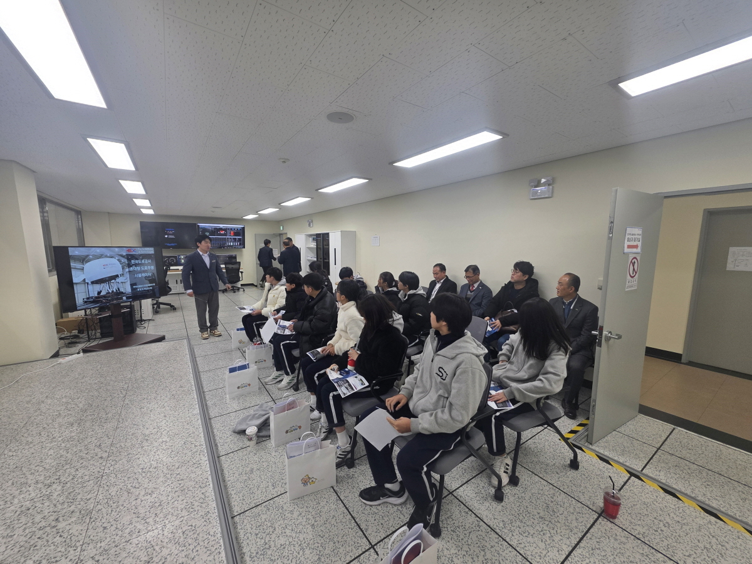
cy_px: 282
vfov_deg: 89.9
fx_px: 282
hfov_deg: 106.2
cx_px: 376
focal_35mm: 13
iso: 80
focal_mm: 2.2
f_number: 1.9
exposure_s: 1/120
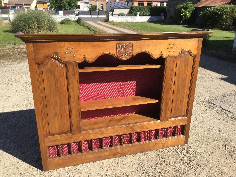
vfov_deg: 45.4
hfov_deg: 58.4
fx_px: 211
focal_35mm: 31
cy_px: 88
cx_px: 118
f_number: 2.4
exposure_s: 1/981
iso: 25
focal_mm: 3.3
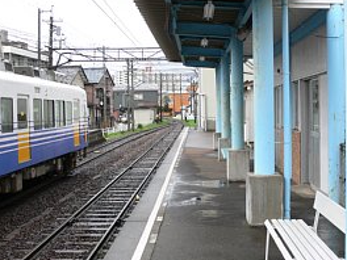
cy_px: 119
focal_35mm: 53
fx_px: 531
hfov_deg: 36.1
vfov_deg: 27.5
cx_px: 192
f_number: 4
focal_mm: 7.4
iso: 80
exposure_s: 1/80
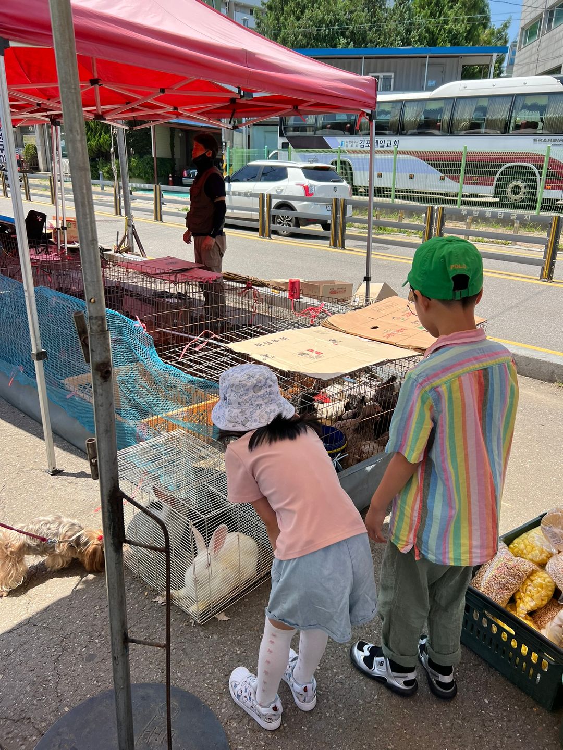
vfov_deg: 67.3
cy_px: 375
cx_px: 282
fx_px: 564
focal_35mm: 26
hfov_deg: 53.1
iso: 50
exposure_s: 1/1597
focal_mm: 5.7
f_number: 1.5
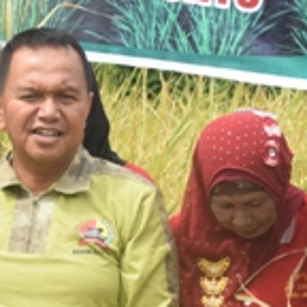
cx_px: 100
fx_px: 3301
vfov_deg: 5.3
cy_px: 265
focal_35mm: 329
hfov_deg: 5.3
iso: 200
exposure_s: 1/250
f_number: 8
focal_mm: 58
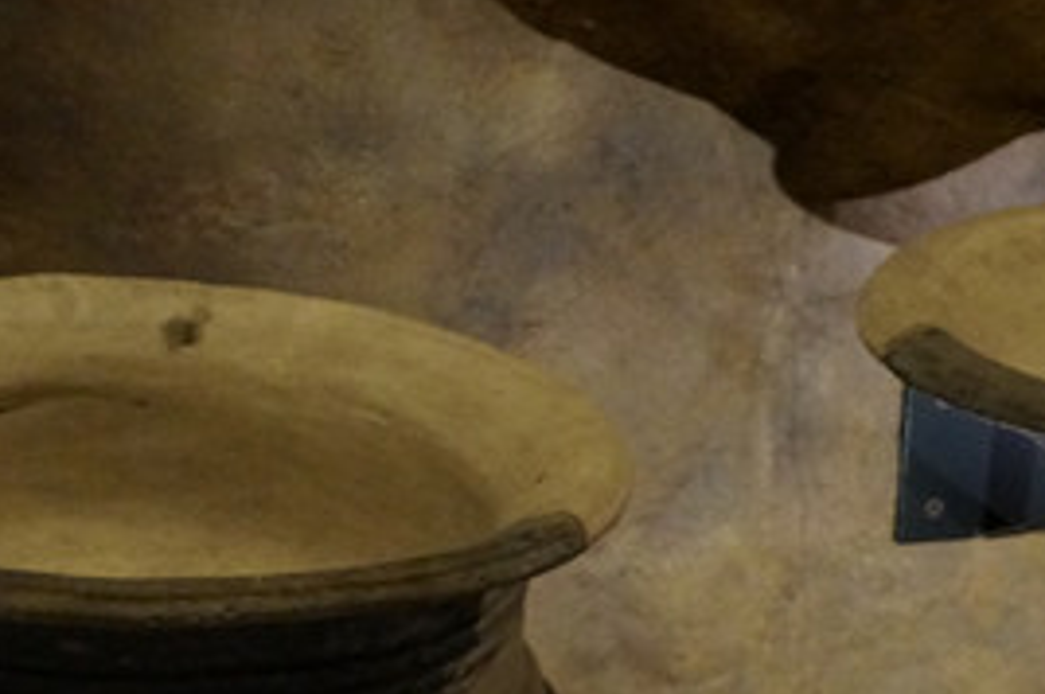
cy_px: 339
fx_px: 3508
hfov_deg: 16.3
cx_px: 1205
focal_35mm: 121
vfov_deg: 11.3
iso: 3200
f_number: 4.5
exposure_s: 1/25
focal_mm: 24
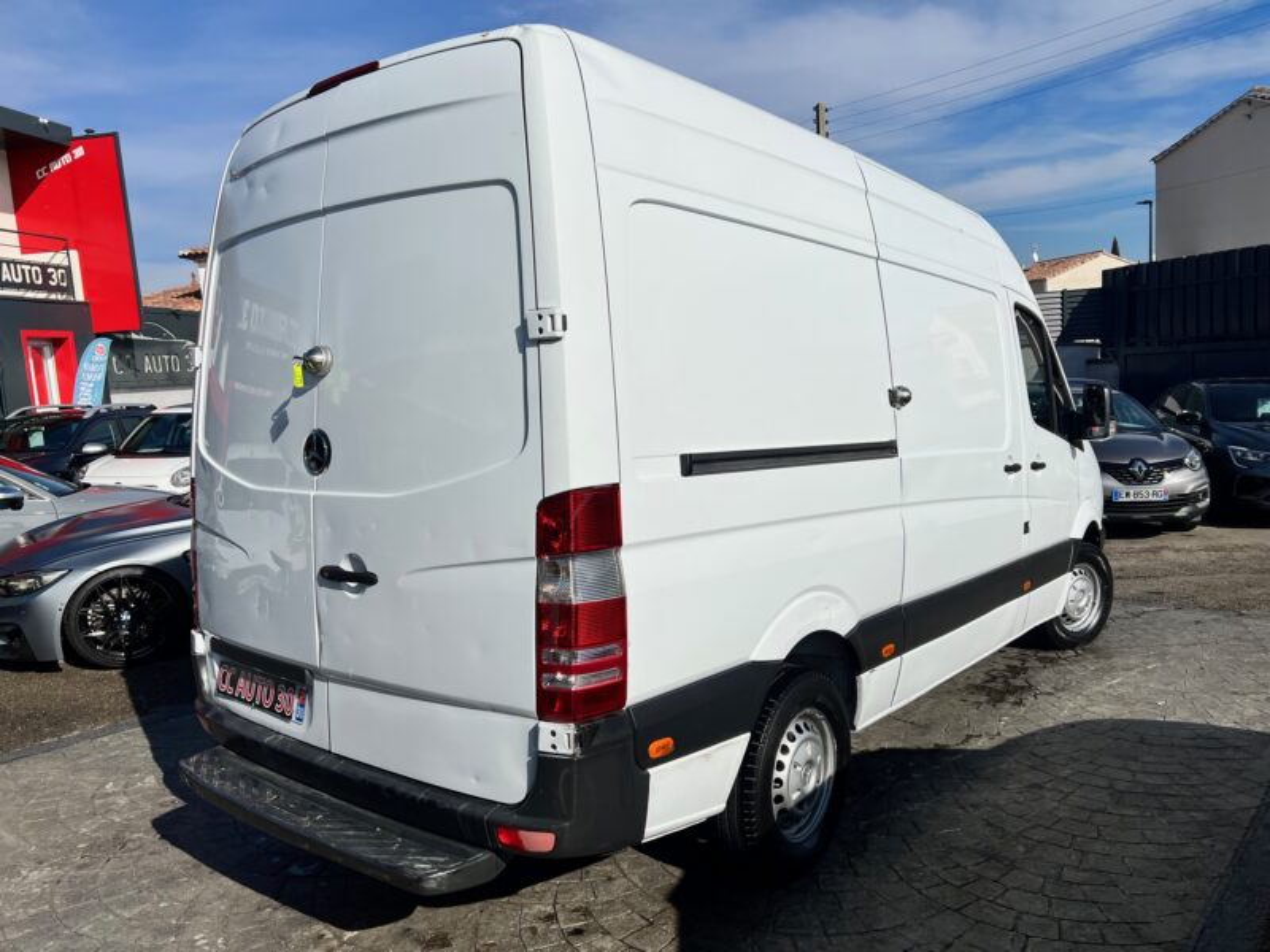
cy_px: 476
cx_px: 635
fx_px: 954
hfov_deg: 67.3
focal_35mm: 26
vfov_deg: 53.1
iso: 50
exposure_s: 1/16393
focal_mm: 5.7
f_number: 1.5
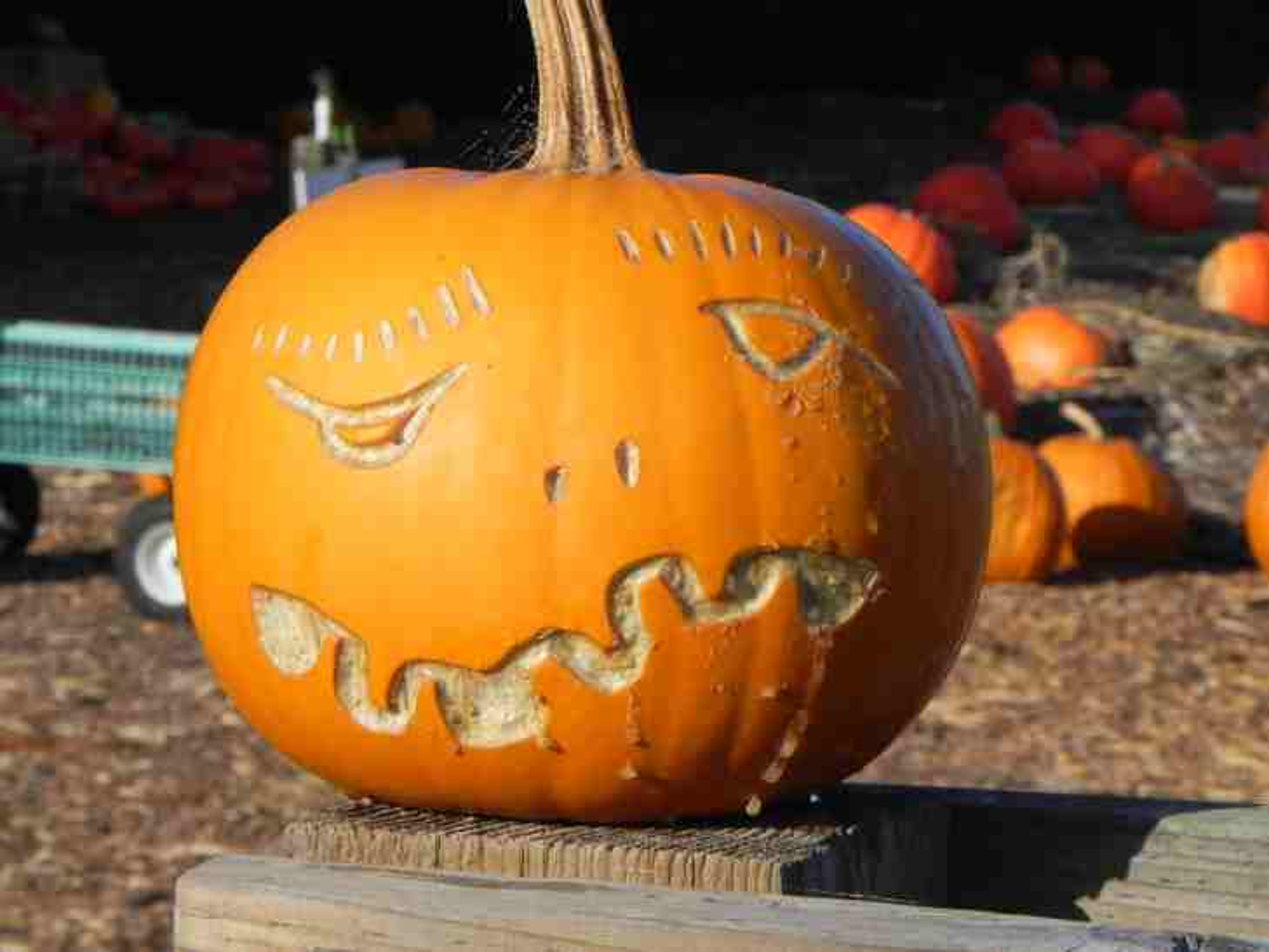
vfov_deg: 9.2
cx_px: 634
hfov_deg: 12.2
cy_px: 476
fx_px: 5940
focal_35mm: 162
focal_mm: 28.8
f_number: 8
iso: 160
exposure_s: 1/438
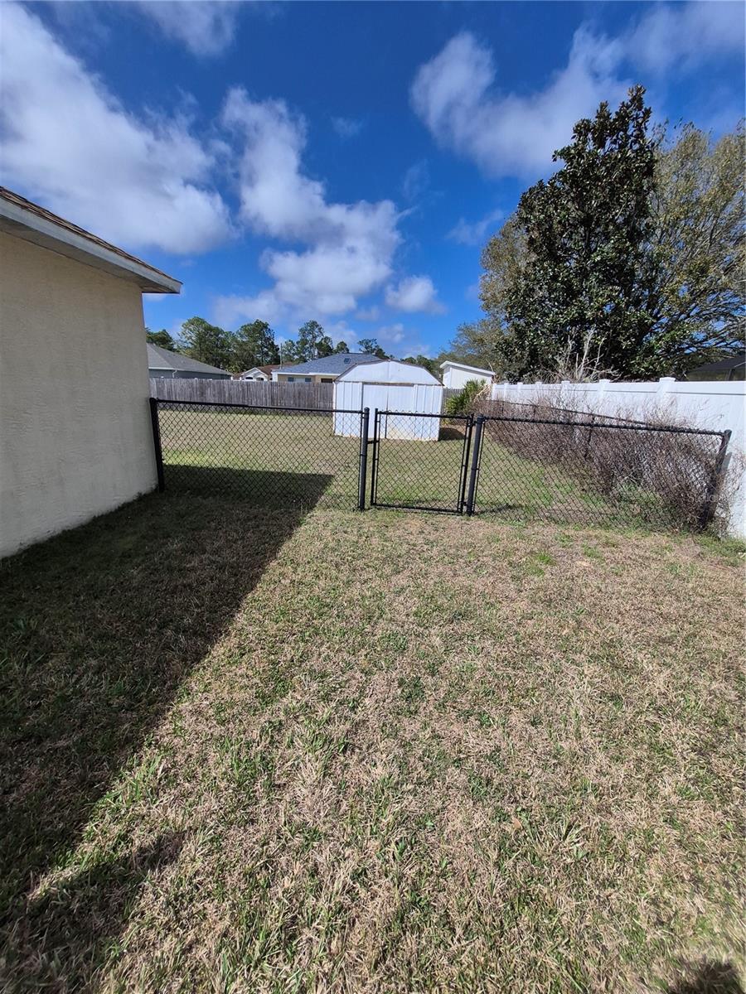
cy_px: 497
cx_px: 373
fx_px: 374
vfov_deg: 106.2
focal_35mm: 13
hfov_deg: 89.9
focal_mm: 1.74
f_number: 2.2
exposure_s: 1/2624
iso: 50
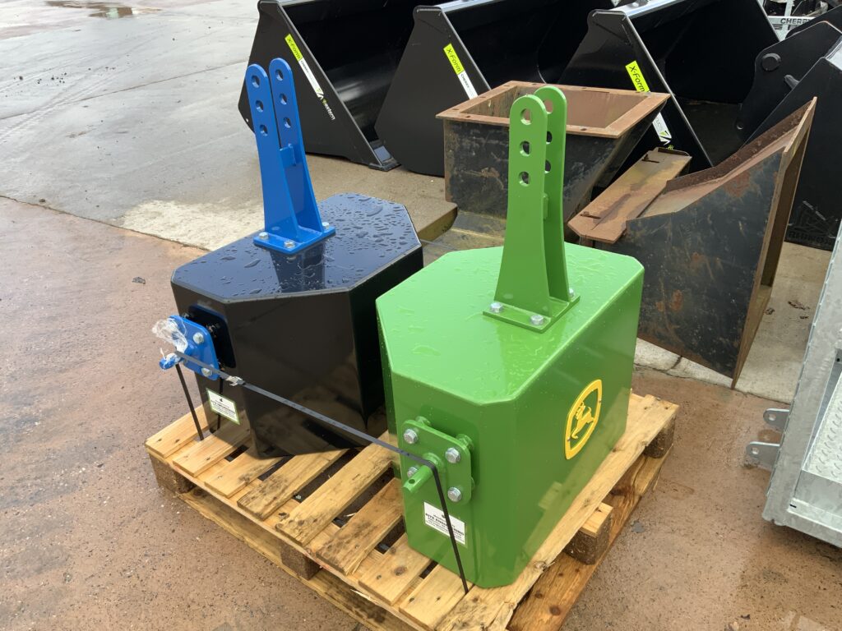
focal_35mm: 29
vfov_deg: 48.2
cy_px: 316
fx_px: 705
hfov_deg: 61.7
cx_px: 421
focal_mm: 3
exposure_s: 1/197
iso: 16
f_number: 1.8
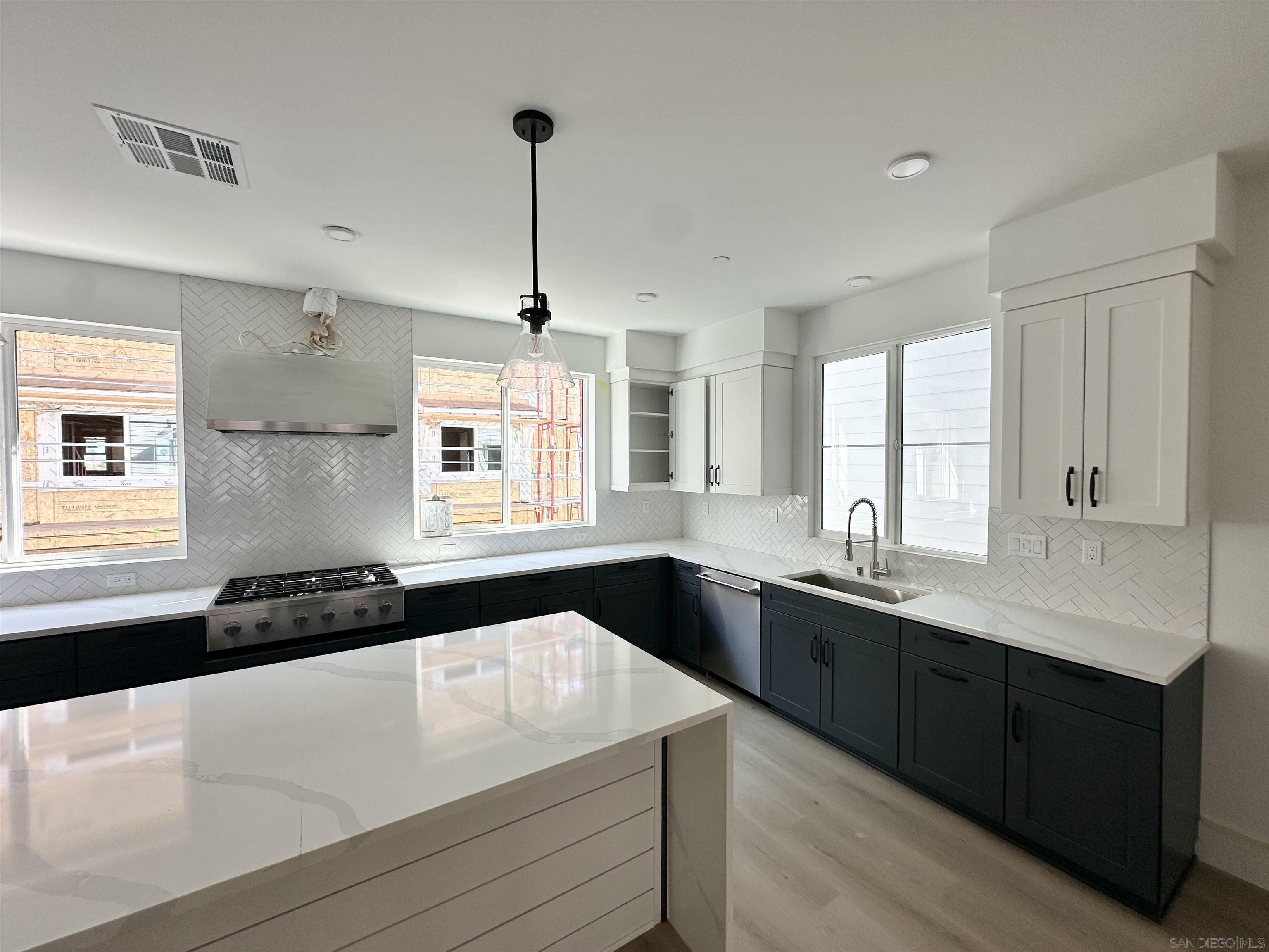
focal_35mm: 14
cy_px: 476
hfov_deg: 102.1
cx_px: 634
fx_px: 513
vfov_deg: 85.7
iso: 40
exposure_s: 1/134
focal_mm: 2.22
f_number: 2.2
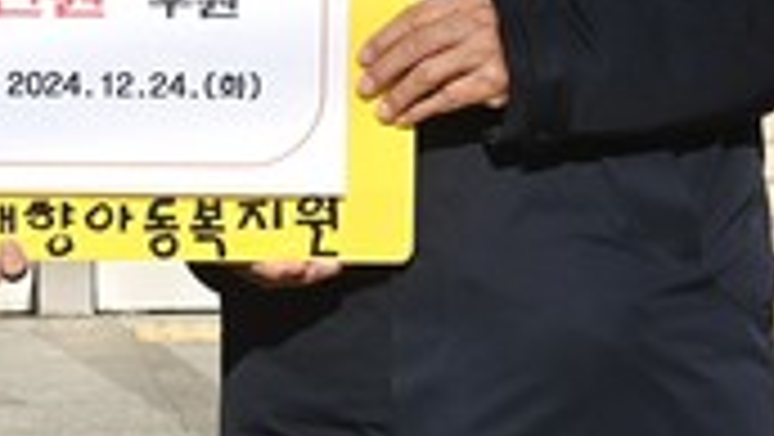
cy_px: -414
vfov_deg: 8.3
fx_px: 2855
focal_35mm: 139
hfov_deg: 15.2
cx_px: 45
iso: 640
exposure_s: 1/8000
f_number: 5.6
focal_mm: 38
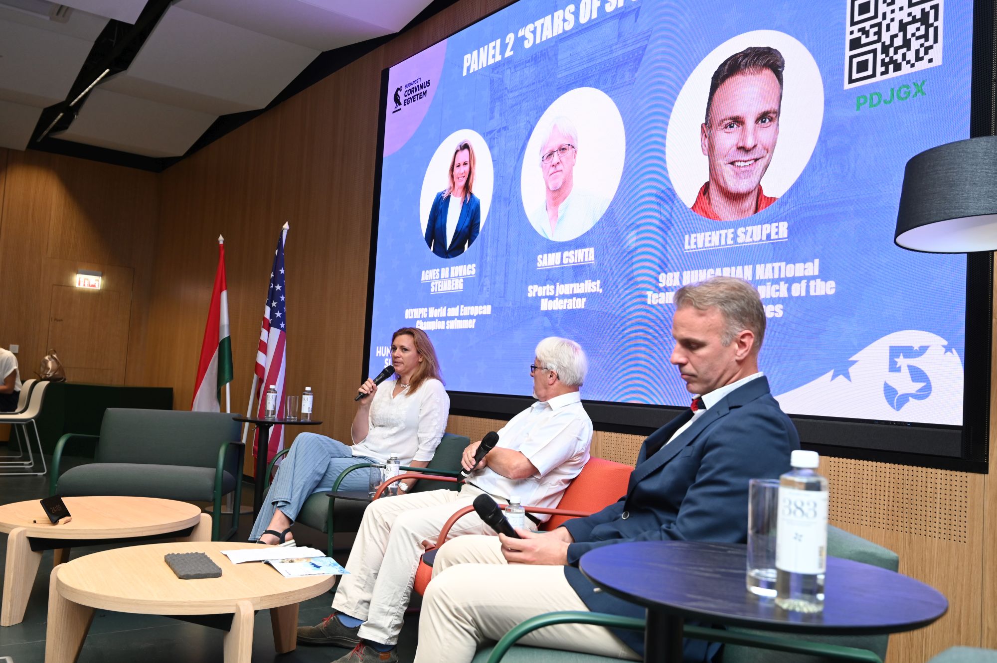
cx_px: 498
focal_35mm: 31
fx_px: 858
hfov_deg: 60.3
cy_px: 332
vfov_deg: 42.3
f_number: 5
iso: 1250
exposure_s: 1/100
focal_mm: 31
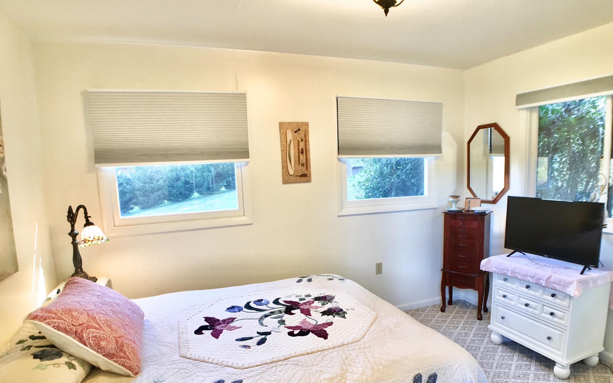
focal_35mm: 31
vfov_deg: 40.4
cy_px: 228
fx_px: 518
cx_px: 308
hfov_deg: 61.2
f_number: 2.2
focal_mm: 4.15
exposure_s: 1/15
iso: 32
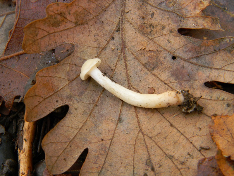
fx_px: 561
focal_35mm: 83
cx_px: 117
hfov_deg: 23.6
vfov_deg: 17.8
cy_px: 88
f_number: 4.5
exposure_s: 1/30
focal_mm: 15.1
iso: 182
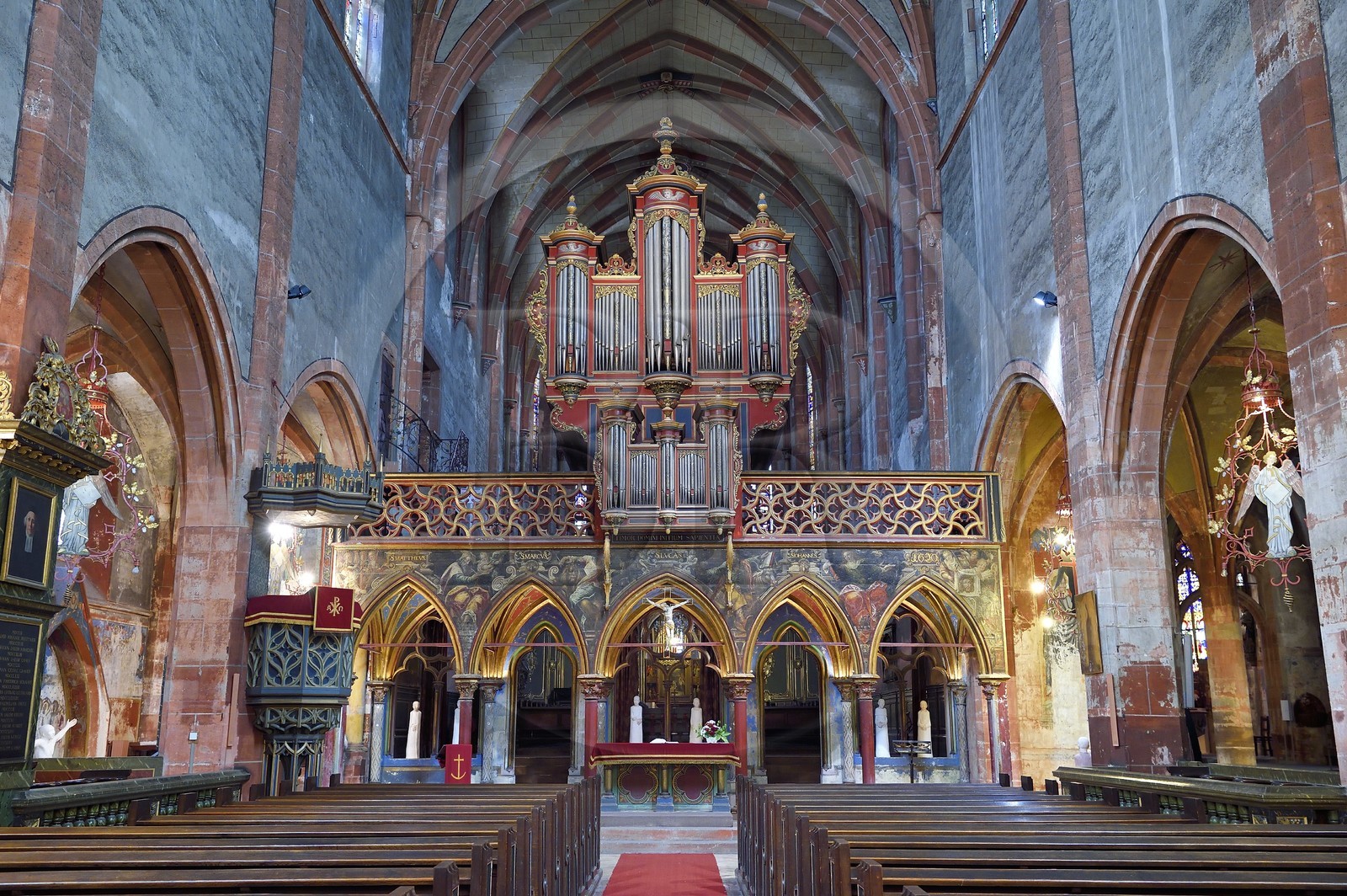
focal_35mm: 32
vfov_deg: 41.0
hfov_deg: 58.8
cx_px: 674
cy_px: 448
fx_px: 1196
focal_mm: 32
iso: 1600
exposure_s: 1/13
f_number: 5.6
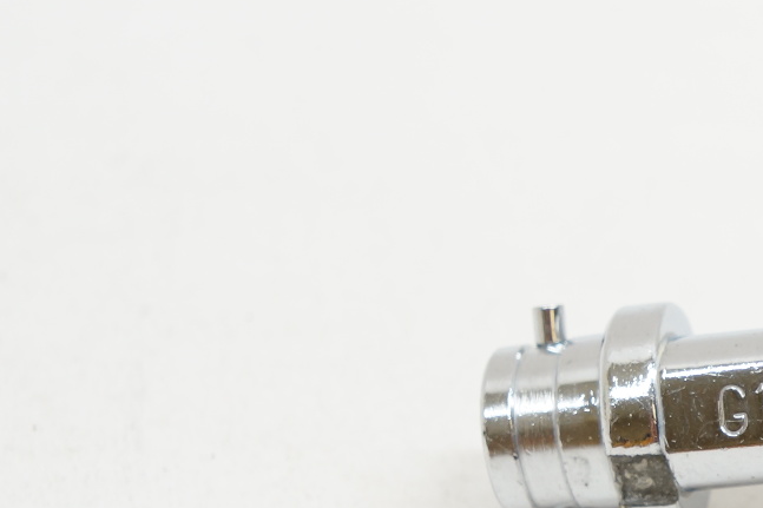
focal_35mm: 178
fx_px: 3771
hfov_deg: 11.3
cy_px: 373
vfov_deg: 7.7
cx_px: 934
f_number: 7.1
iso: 400
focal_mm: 48
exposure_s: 1/40
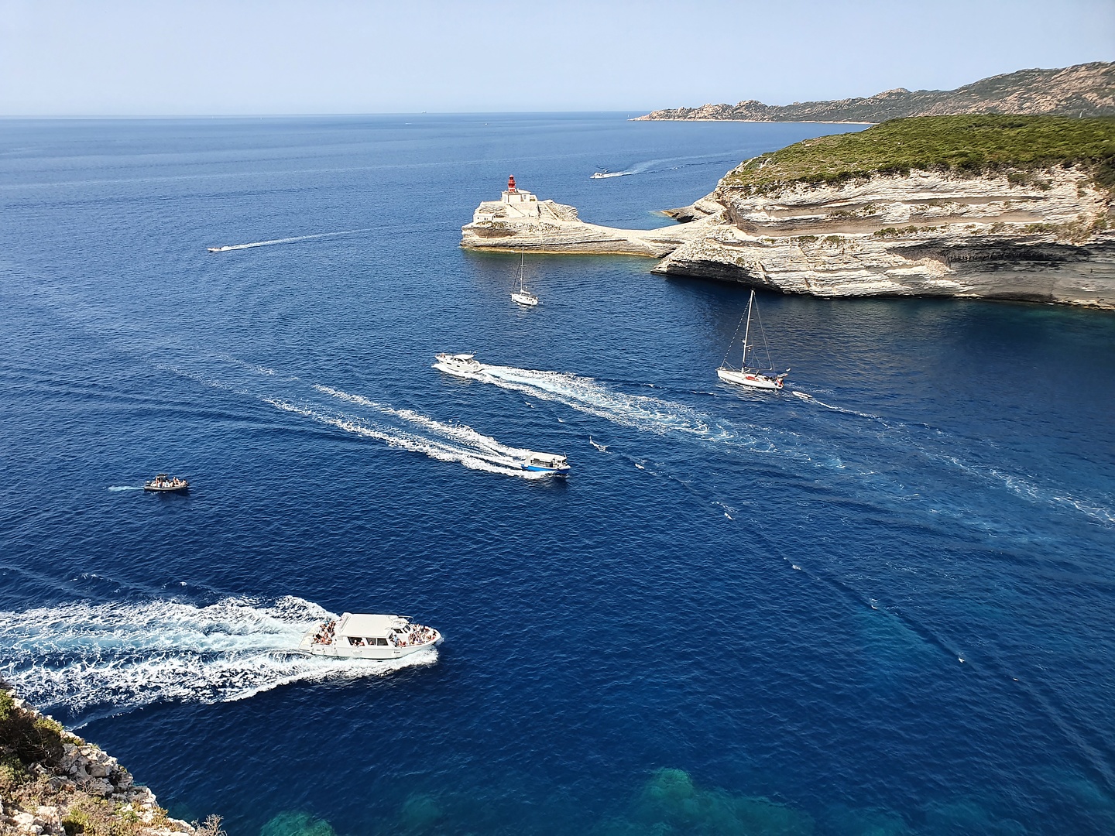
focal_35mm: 26
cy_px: 418
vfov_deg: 53.1
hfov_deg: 67.3
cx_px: 558
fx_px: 837
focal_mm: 4.32
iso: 50
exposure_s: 1/1020
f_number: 2.4
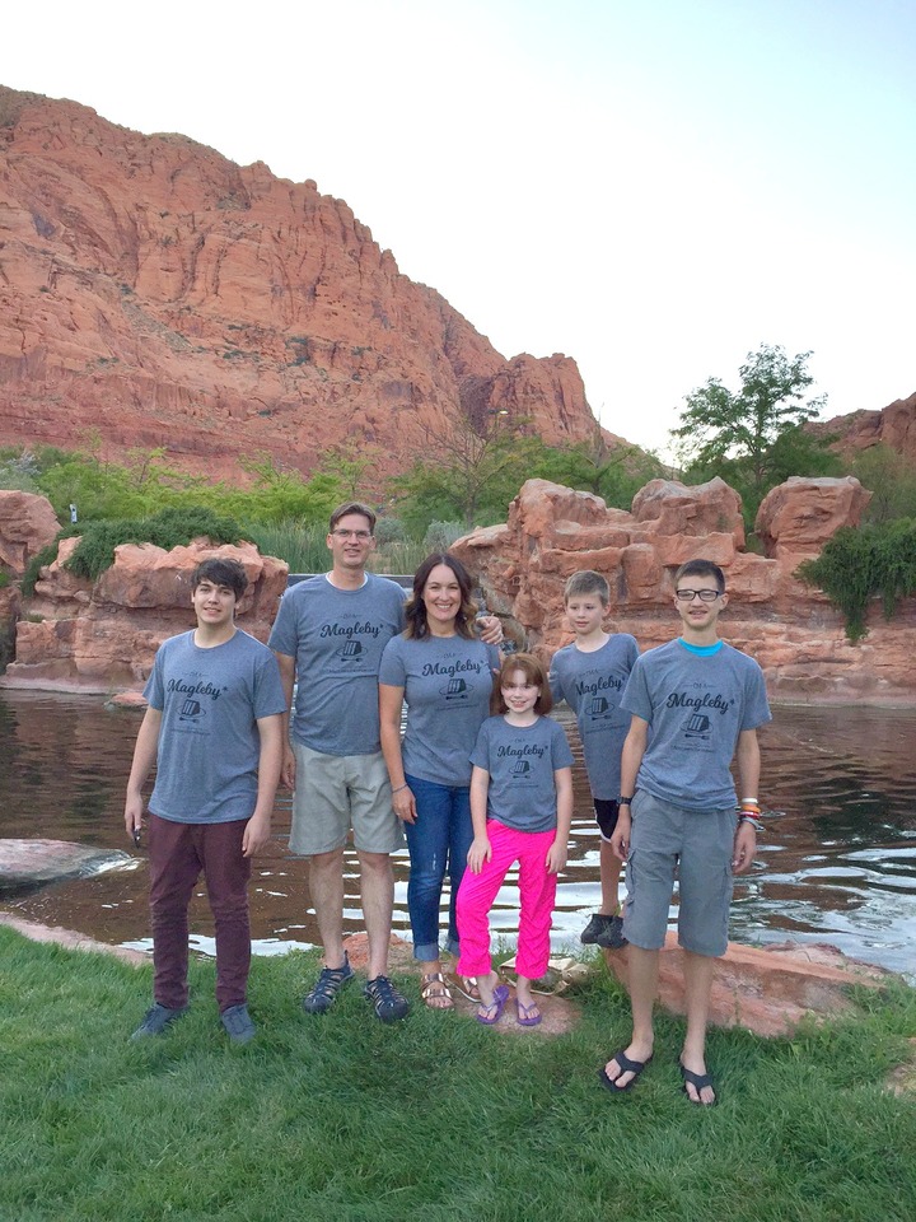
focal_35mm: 29
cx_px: 458
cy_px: 611
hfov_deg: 48.2
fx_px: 1023
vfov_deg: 61.7
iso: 32
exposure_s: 1/249
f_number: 2.2
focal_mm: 4.15
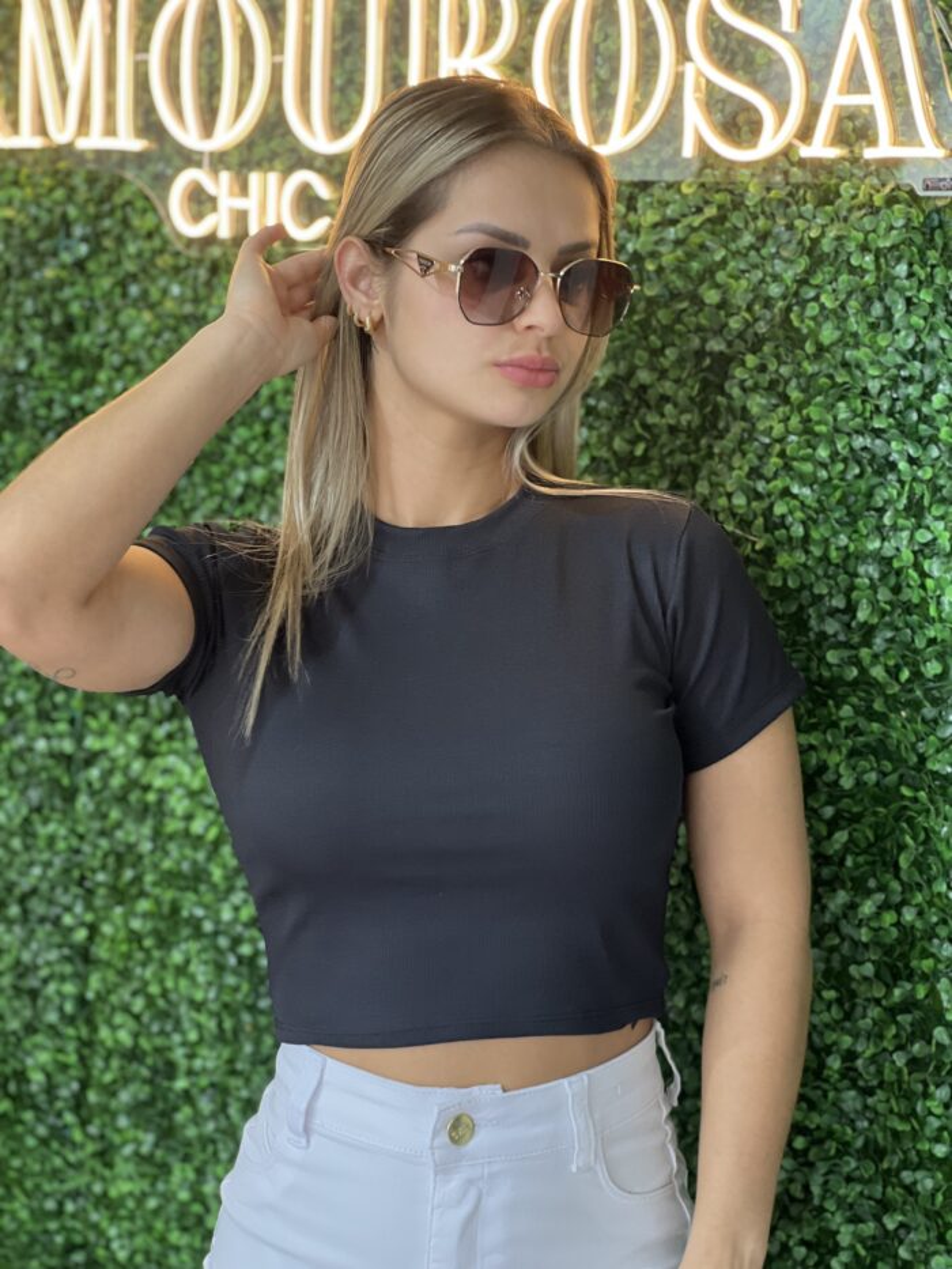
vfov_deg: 25.3
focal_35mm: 77
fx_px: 2823
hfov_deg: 19.1
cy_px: 634
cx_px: 476
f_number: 2.8
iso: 160
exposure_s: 1/60
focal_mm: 9
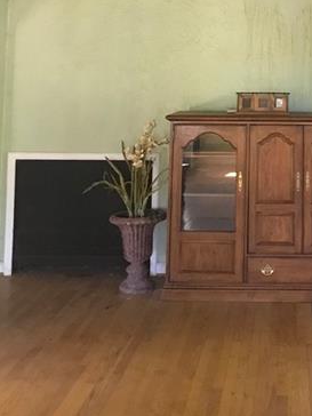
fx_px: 709
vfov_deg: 30.7
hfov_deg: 24.0
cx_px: 291
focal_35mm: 59
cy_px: 16
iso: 100
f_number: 1.8
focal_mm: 3.99
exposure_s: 1/12
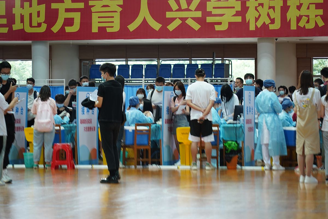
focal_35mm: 127
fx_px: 1157
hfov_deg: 16.1
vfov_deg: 10.8
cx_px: 164
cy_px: 110
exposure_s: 1/60
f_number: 5
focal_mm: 127
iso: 800
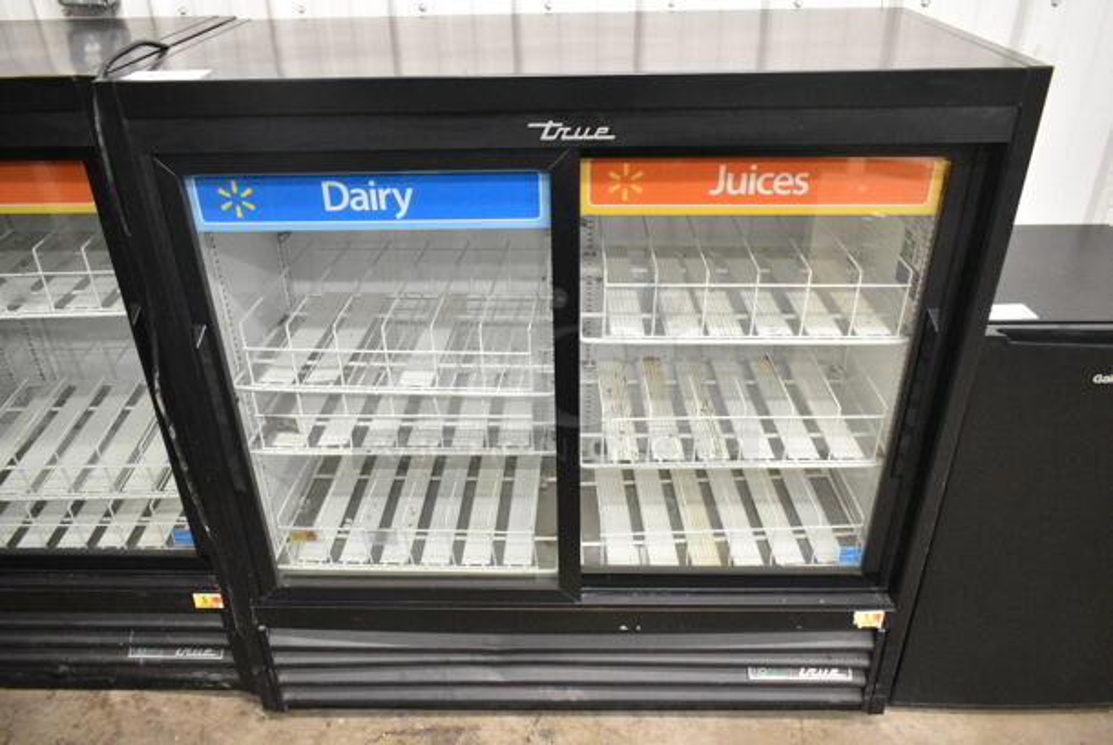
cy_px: 372
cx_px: 556
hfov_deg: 67.3
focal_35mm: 27
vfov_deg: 48.0
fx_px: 836
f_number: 5.6
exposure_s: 1/125
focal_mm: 18
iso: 6400
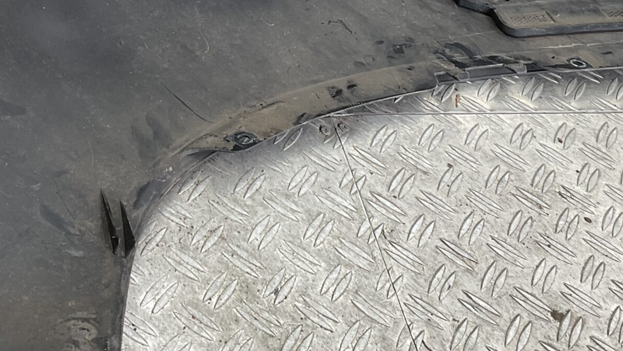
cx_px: 259
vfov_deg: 17.3
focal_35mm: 68
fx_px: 1123
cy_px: -3
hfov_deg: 30.9
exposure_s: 1/100
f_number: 1.8
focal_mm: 3
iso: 25
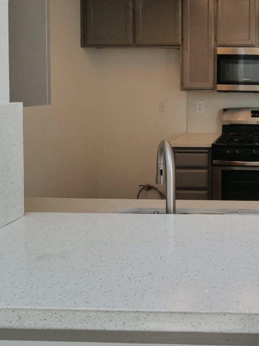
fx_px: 329
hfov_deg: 36.9
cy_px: 96
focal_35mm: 33
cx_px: 278
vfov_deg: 53.4
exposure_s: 1/160
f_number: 8
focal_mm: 7
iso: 800
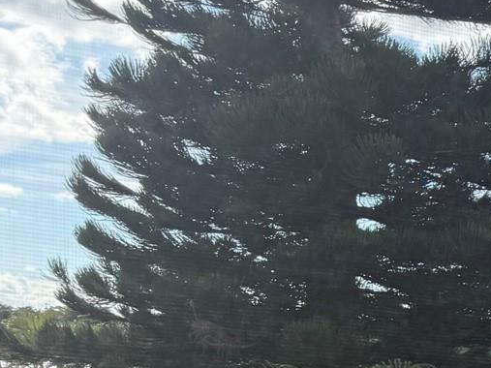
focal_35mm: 97
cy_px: 578
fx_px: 1376
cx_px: 922
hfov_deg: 16.4
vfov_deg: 14.1
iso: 100
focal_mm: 6.76
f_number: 1.78
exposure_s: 1/2907
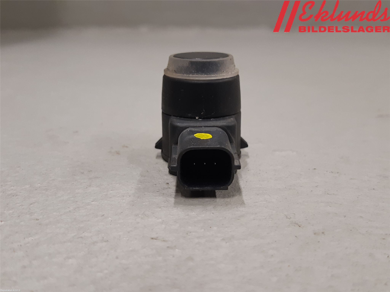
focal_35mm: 26
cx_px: 195
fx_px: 293
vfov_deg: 53.1
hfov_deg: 67.3
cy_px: 146
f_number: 1.7
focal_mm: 3.93
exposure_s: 1/50
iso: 125
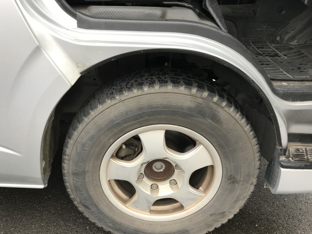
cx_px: 126
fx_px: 306
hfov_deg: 53.6
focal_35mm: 34
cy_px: 140
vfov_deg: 41.6
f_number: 1.8
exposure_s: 1/120
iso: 40
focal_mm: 3.99
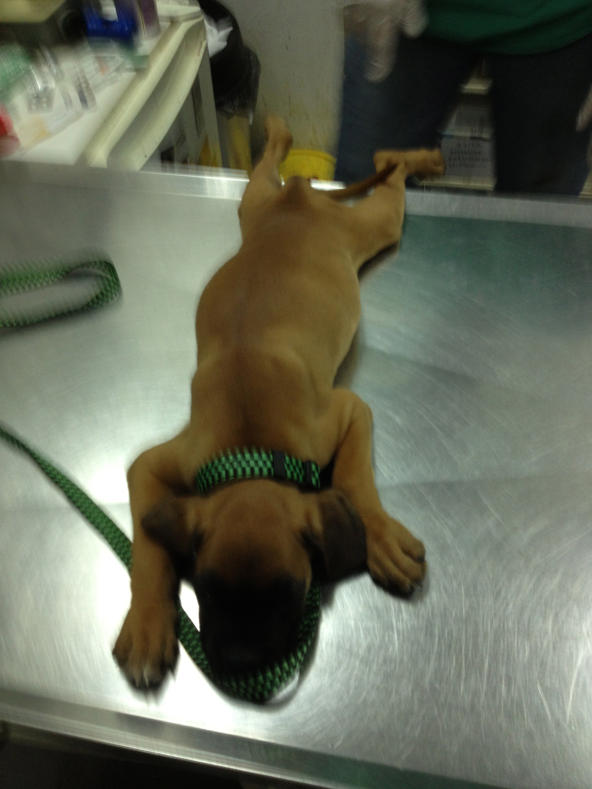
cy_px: 394
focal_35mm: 35
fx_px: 798
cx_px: 296
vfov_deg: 52.6
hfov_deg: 40.7
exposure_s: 1/20
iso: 80
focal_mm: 4.28
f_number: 2.4
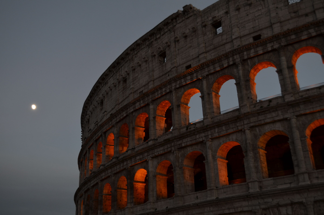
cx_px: 162
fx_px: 350
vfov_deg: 34.1
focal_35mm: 39
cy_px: 108
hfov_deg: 49.6
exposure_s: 1/30
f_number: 4.5
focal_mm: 26
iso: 320
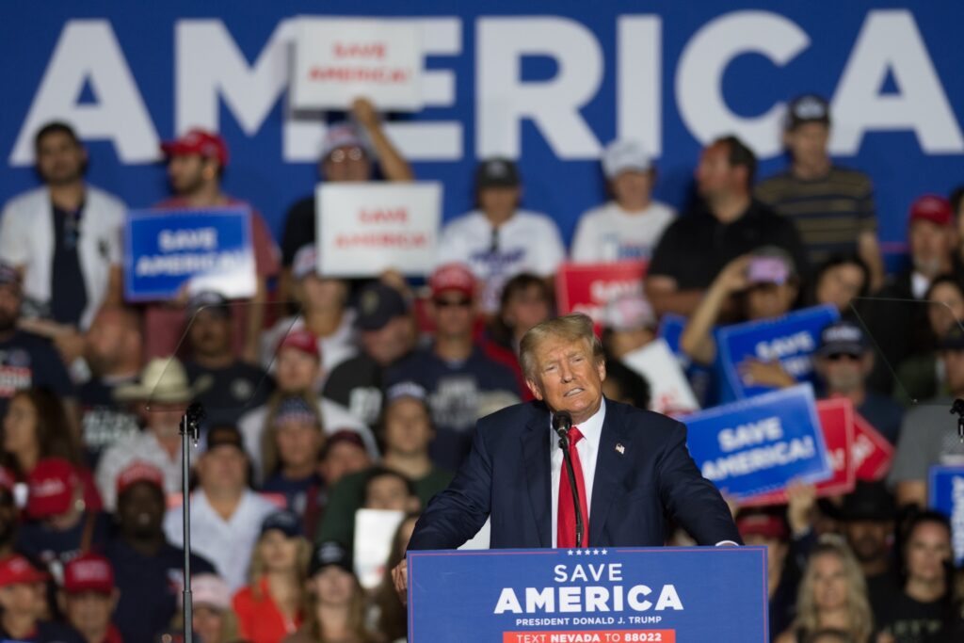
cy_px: 322
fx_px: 12051
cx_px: 482
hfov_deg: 4.6
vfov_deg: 3.1
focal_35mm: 450
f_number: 3.2
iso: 2000
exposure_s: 1/1000
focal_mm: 300
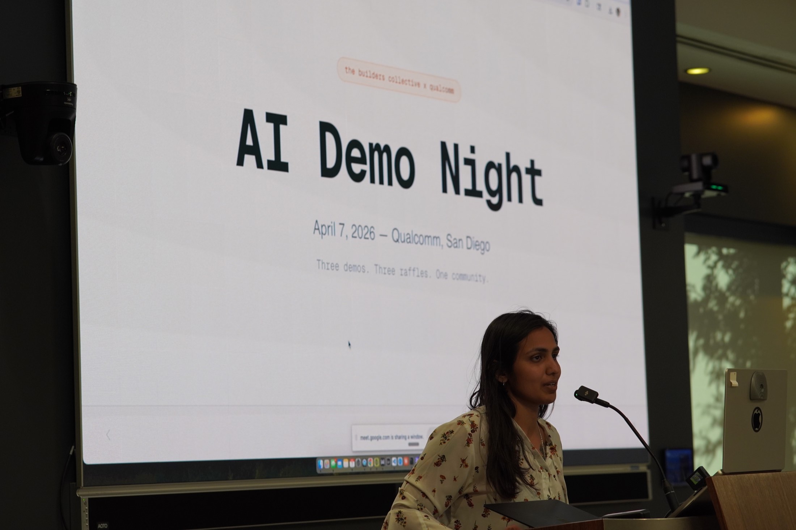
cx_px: 398
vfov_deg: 12.2
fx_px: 2487
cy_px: 265
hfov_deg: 18.2
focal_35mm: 112
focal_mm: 75
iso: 640
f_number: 4
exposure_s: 1/160
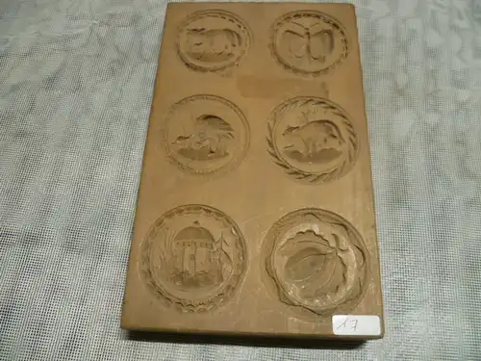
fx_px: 389
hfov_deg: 63.4
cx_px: 240
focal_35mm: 28
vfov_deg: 49.7
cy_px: 180
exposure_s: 1/30
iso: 320
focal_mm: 5
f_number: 2.8
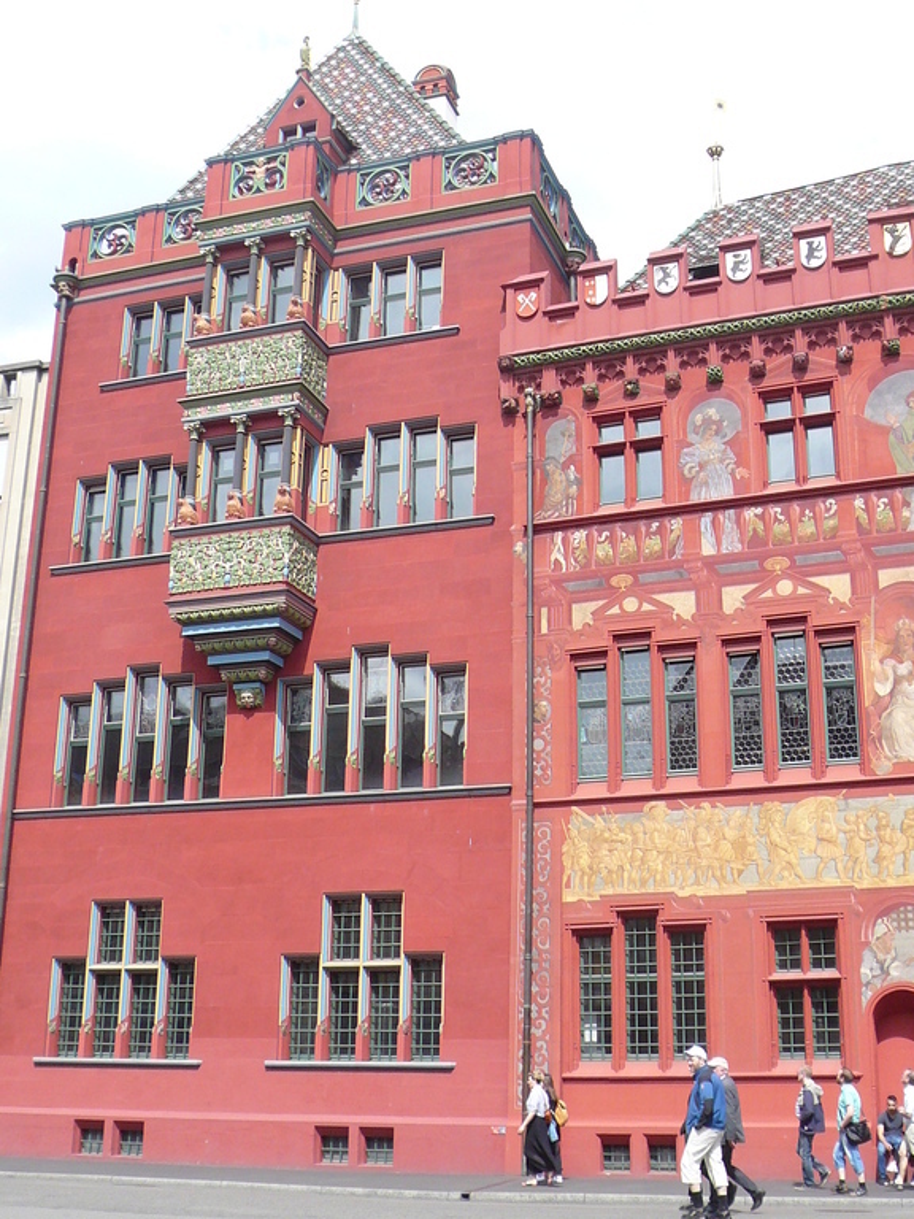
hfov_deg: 32.9
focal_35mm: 44
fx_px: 1549
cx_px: 457
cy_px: 610
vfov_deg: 42.9
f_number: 8
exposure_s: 1/160
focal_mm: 4.7
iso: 100
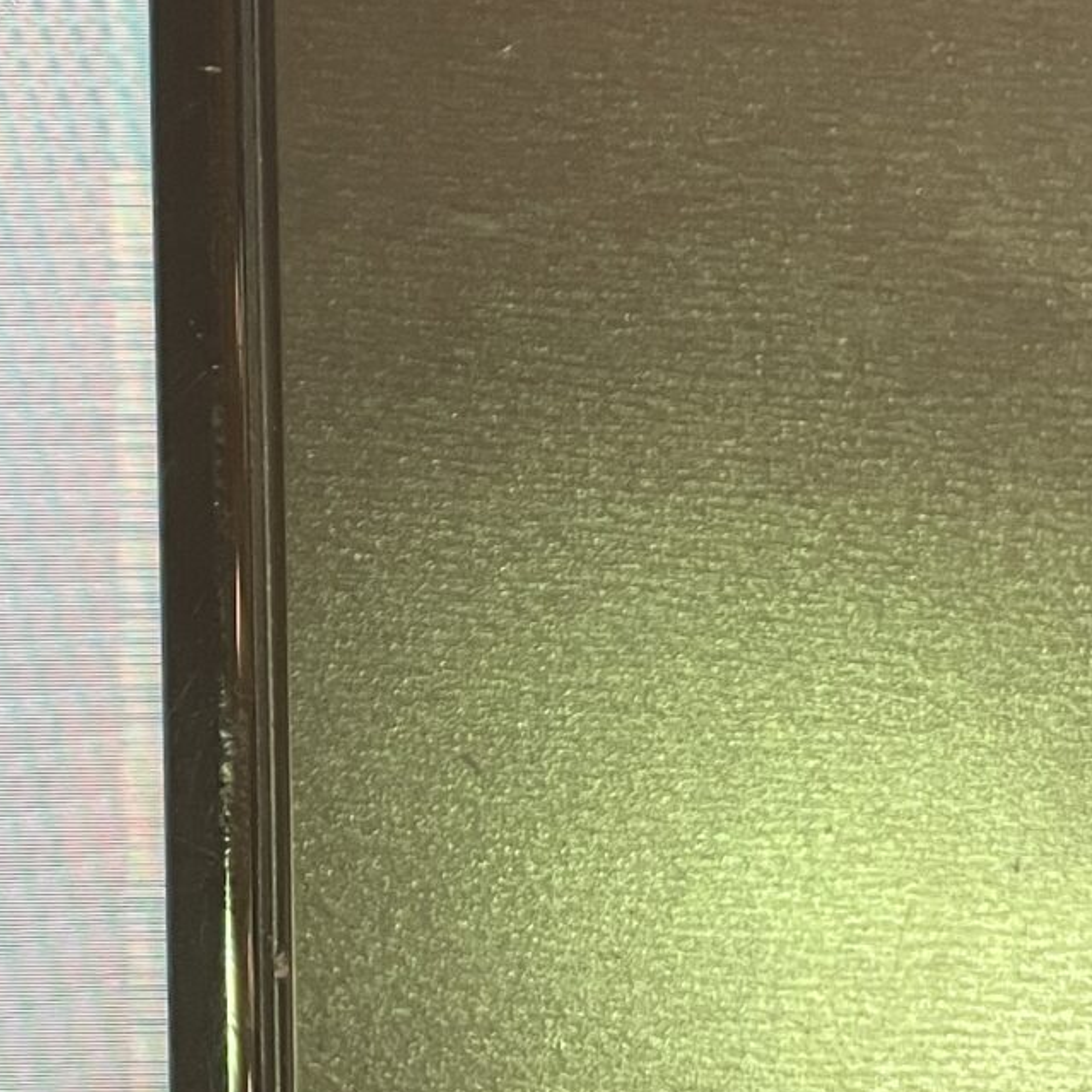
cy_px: -224
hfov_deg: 17.1
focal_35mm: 92
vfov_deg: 17.9
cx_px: -547
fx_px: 3284
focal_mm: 4.2
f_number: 1.6
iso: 125
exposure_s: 1/82
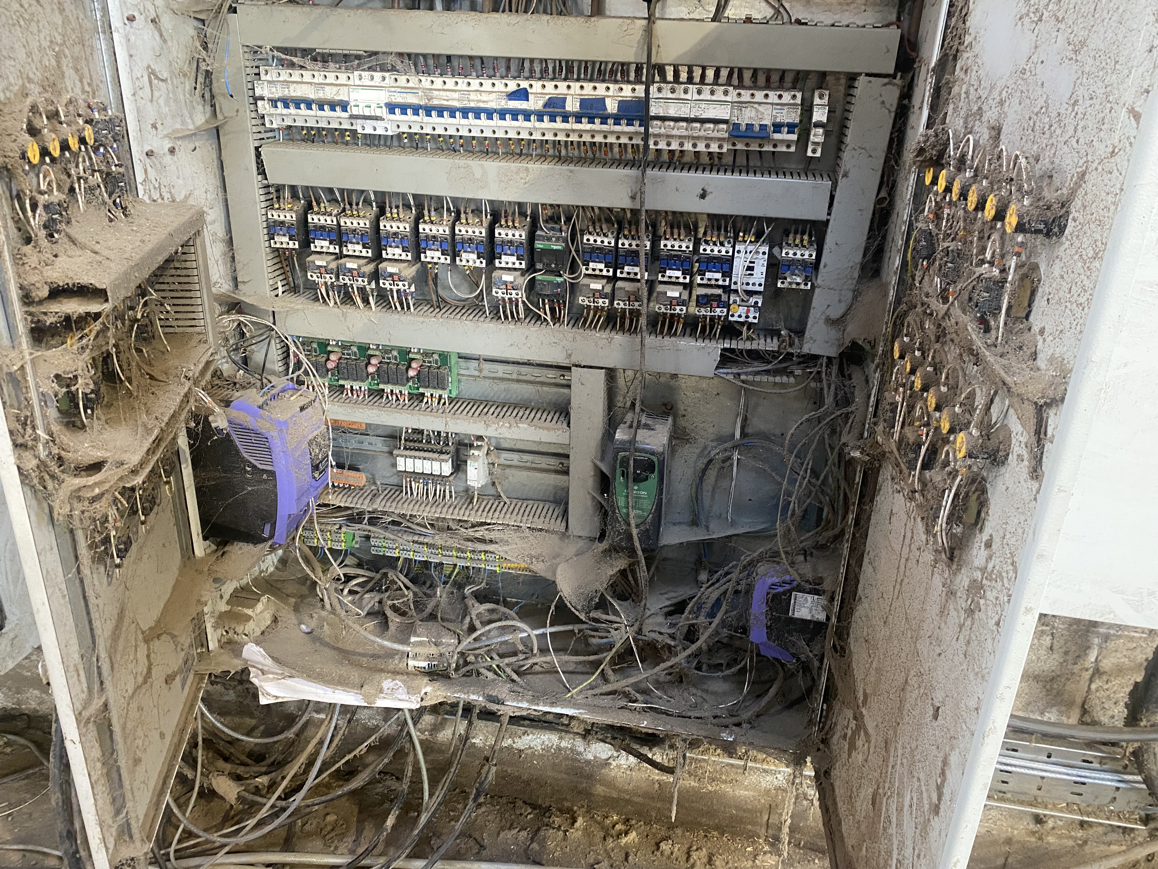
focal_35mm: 26
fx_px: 870
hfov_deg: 67.3
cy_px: 434
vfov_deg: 53.1
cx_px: 579
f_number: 1.8
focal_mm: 4.25
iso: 400
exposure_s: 1/60
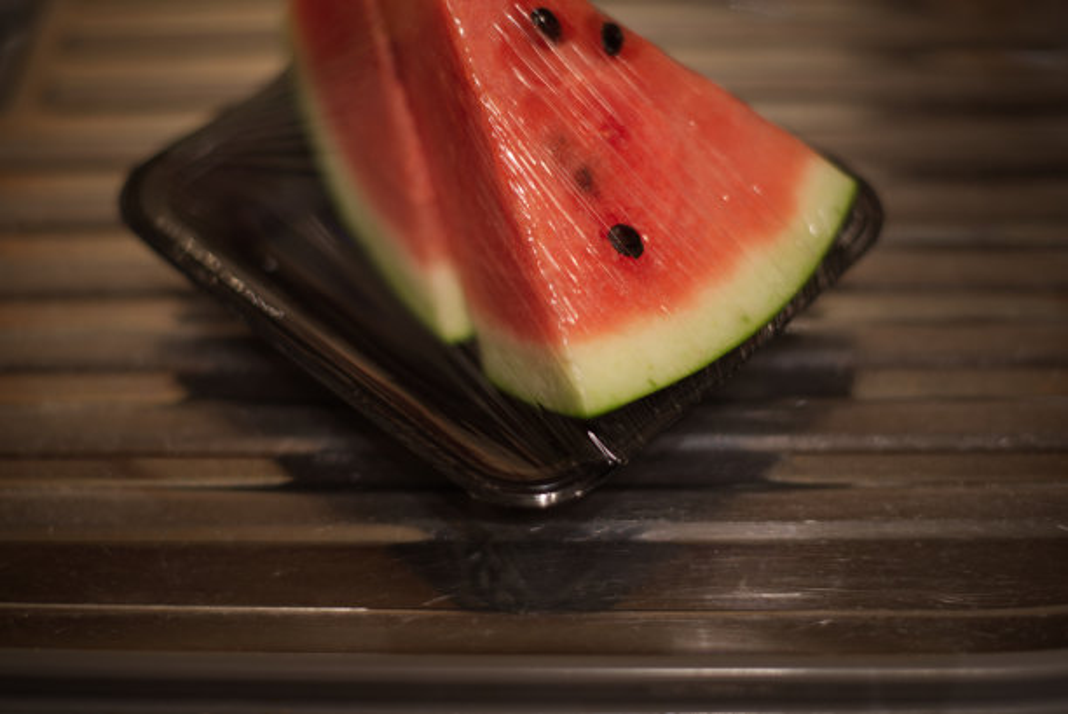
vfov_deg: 27.0
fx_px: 1484
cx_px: 534
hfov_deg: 39.6
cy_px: 357
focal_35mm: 50
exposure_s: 1/5
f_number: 1.8
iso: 100
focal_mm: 50
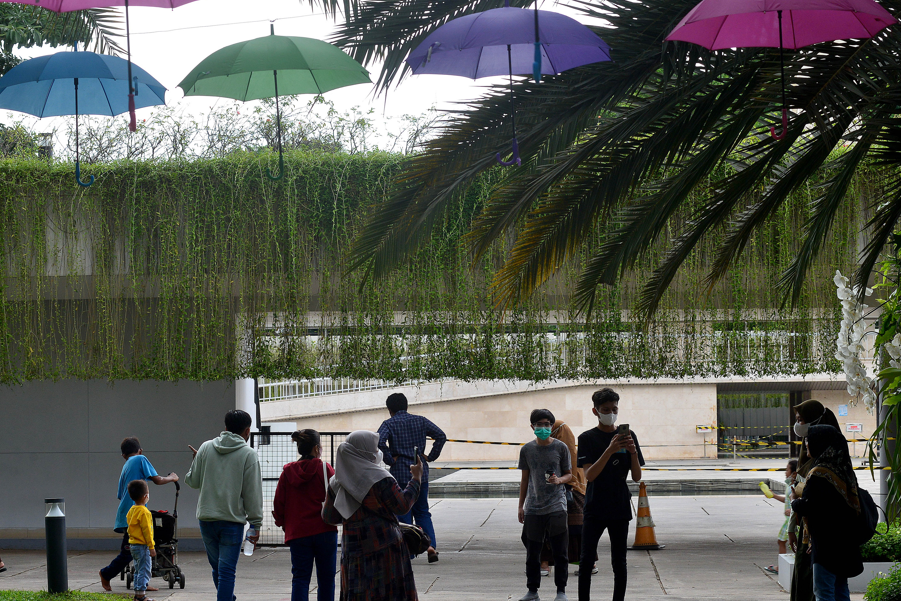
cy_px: 333
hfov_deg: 17.3
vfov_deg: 11.6
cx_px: 377
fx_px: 2953
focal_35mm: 118
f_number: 13
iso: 400
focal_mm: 100
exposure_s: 1/160
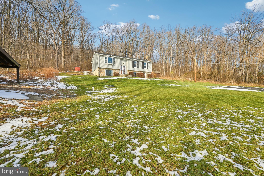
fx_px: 103
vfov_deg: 81.1
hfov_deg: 104.3
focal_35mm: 14
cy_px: 88
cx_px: 132
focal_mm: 14
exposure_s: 1/160
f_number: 8
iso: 100
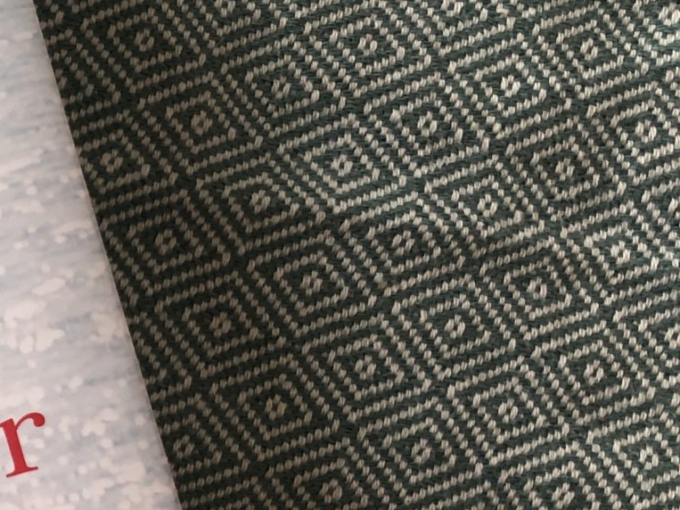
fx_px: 1846
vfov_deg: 15.7
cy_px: 324
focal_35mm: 94
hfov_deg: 18.8
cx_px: -283
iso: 40
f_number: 1.8
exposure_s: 1/17
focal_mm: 3.99
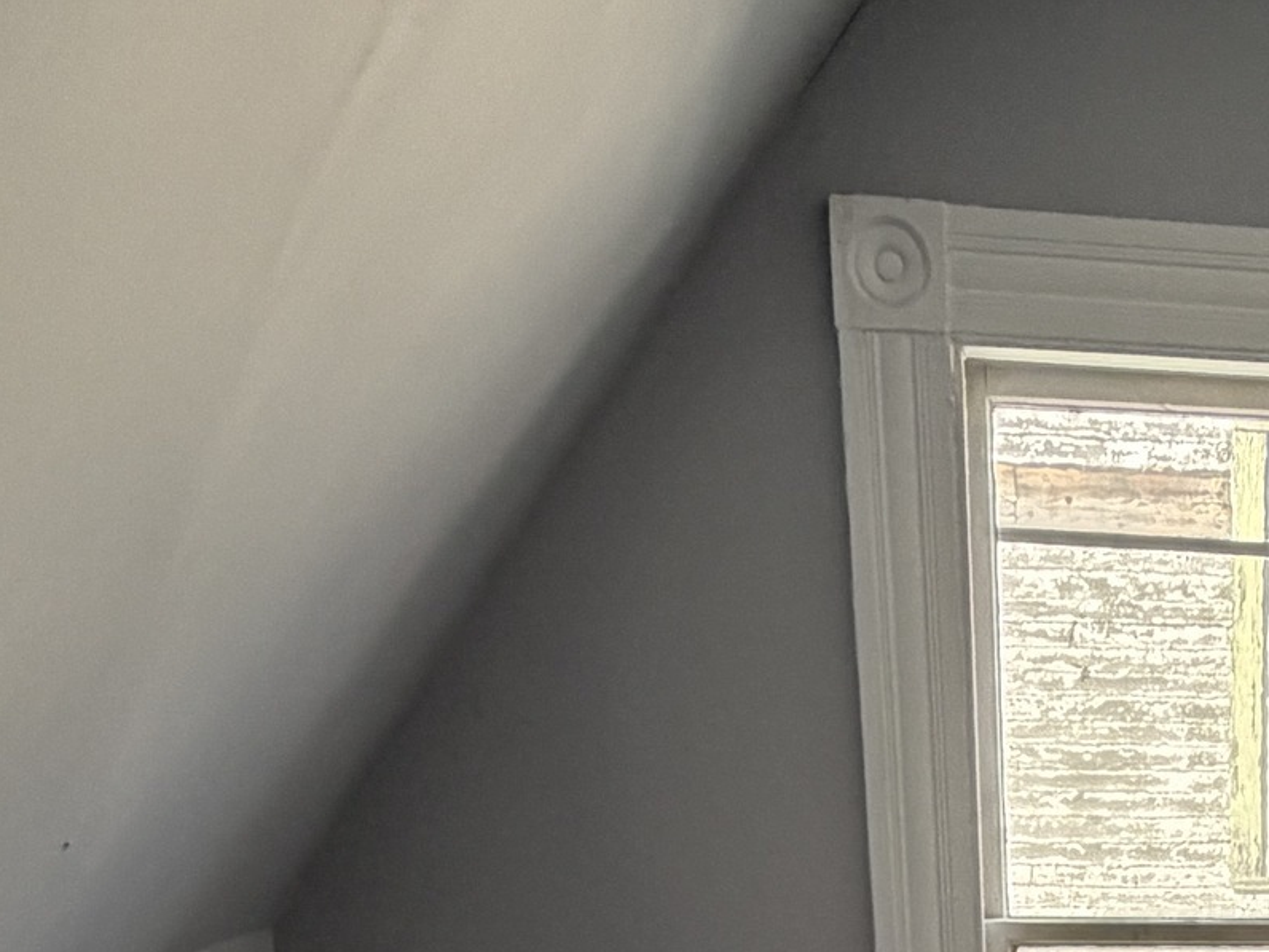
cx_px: 1243
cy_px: 1606
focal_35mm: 54
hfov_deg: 32.9
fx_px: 1980
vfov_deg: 20.8
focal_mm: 2.22
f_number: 2.2
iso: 125
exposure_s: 1/121
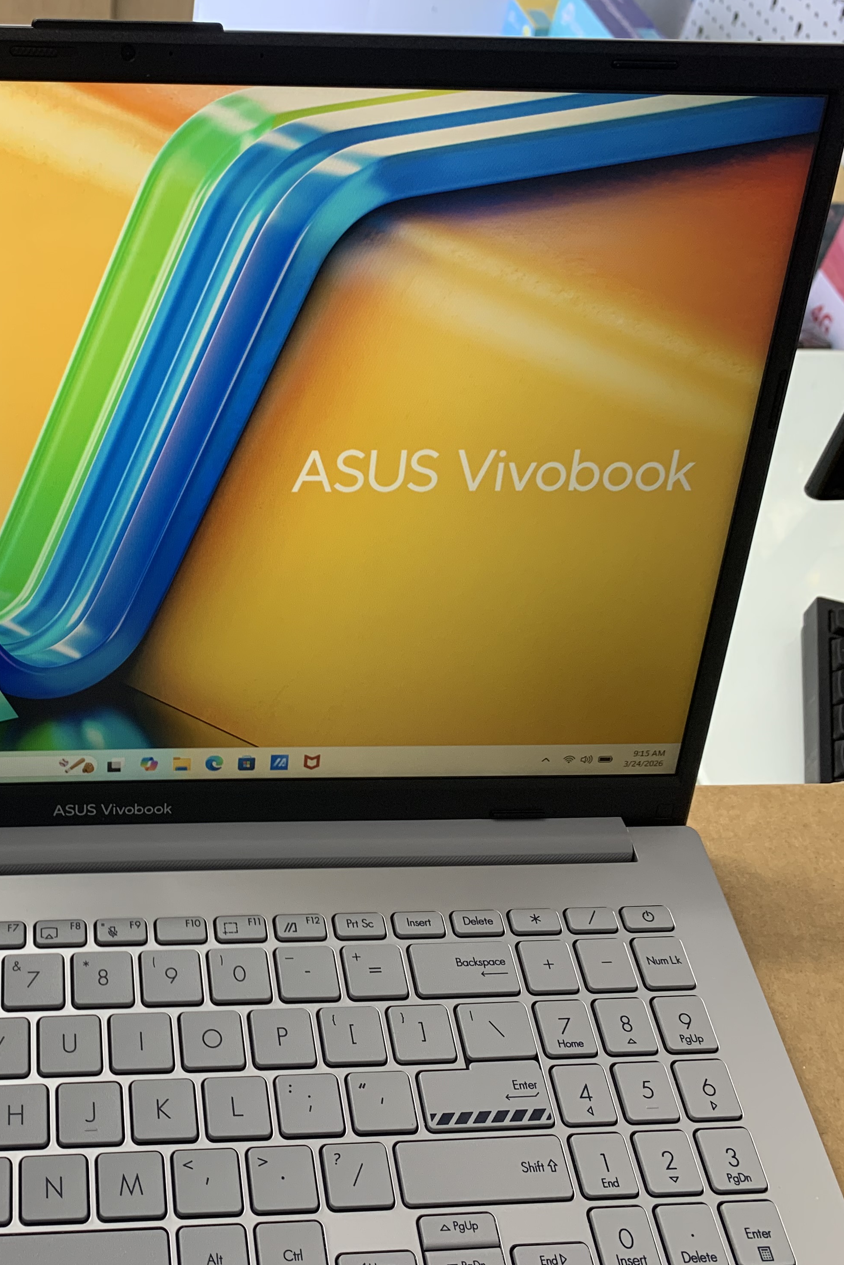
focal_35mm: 37
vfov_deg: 51.9
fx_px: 1301
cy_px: 636
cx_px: 126
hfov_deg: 34.4
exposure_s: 1/50
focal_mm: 4.25
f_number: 1.8
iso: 64
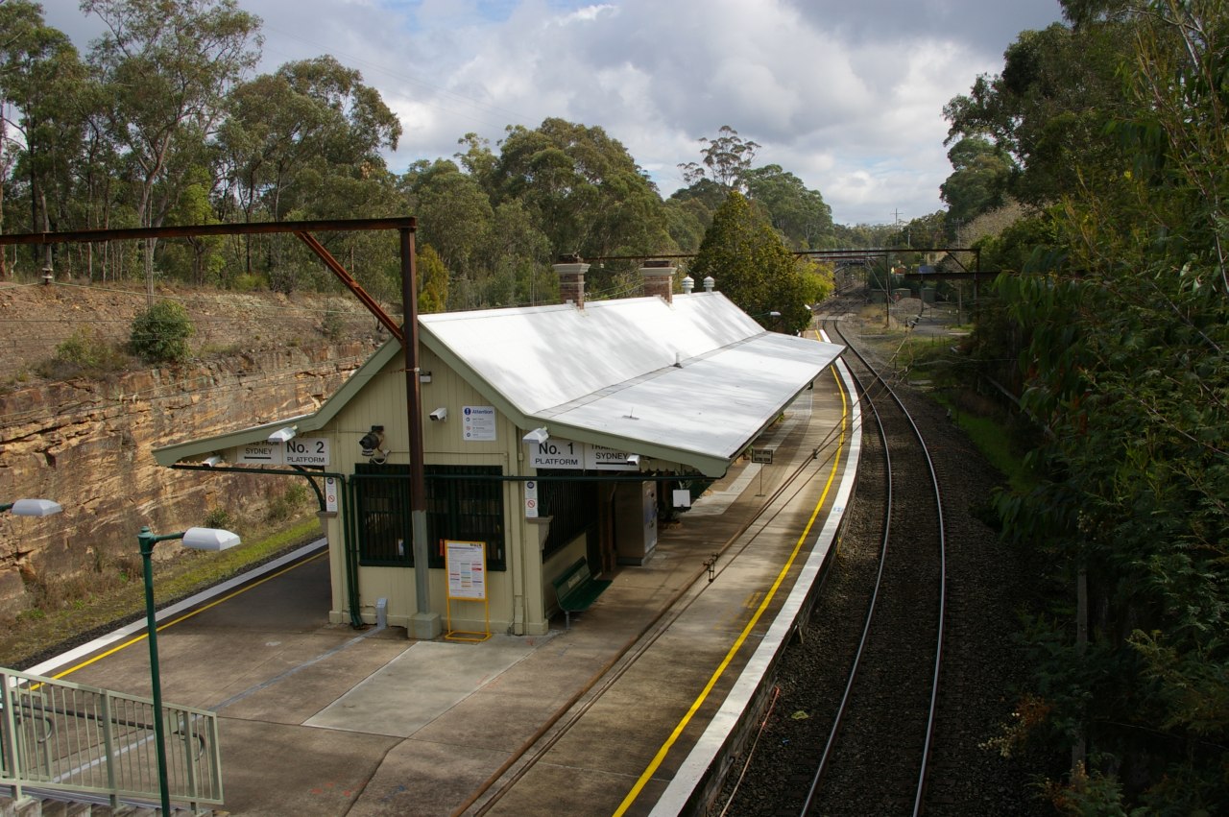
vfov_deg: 38.3
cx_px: 614
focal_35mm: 34
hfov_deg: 55.1
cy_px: 408
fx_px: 1177
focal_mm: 23
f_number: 8
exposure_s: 1/350
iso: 200
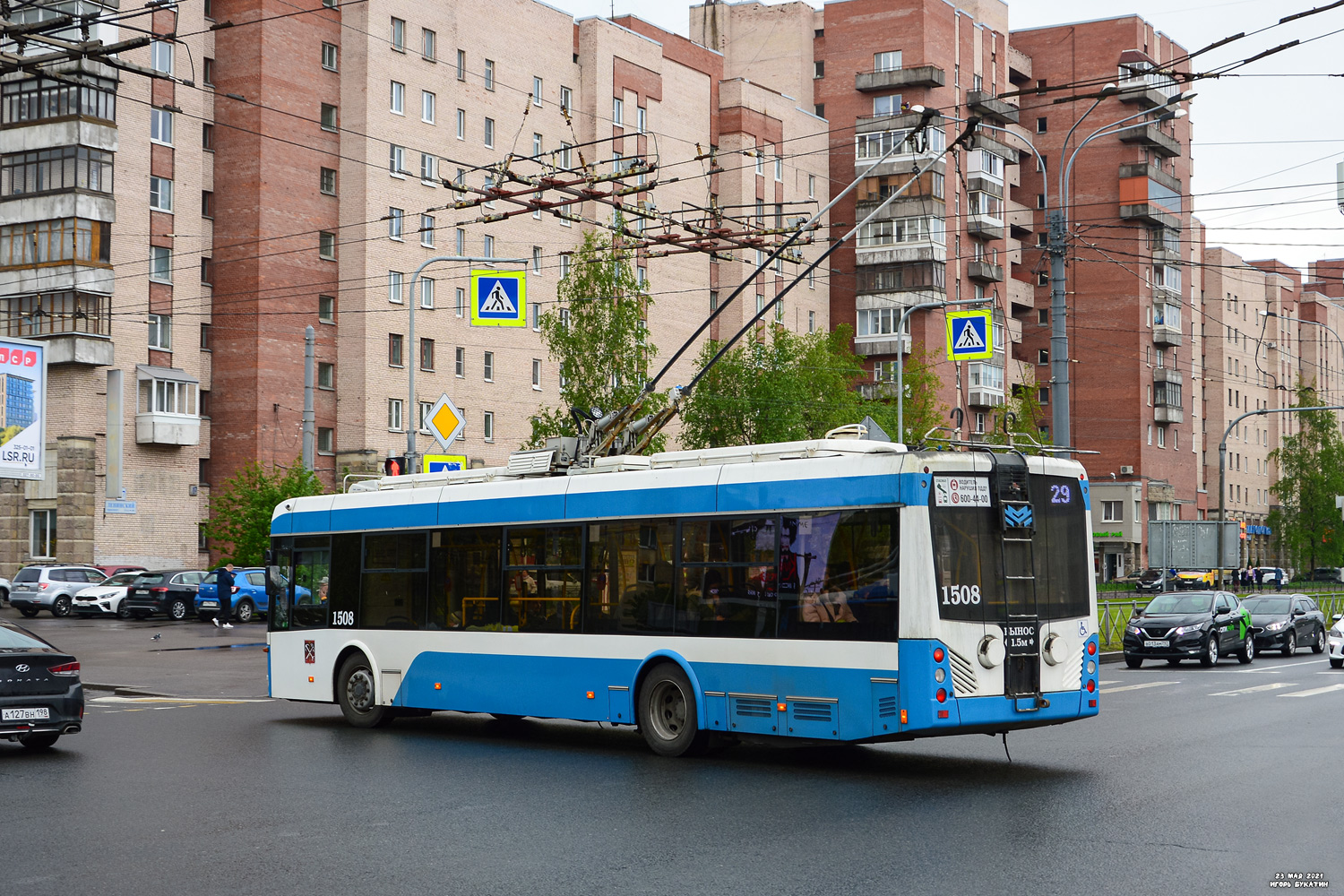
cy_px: 448
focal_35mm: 45
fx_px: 1680
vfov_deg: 29.9
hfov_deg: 43.6
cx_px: 672
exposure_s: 1/250
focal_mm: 30
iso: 200
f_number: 5.6
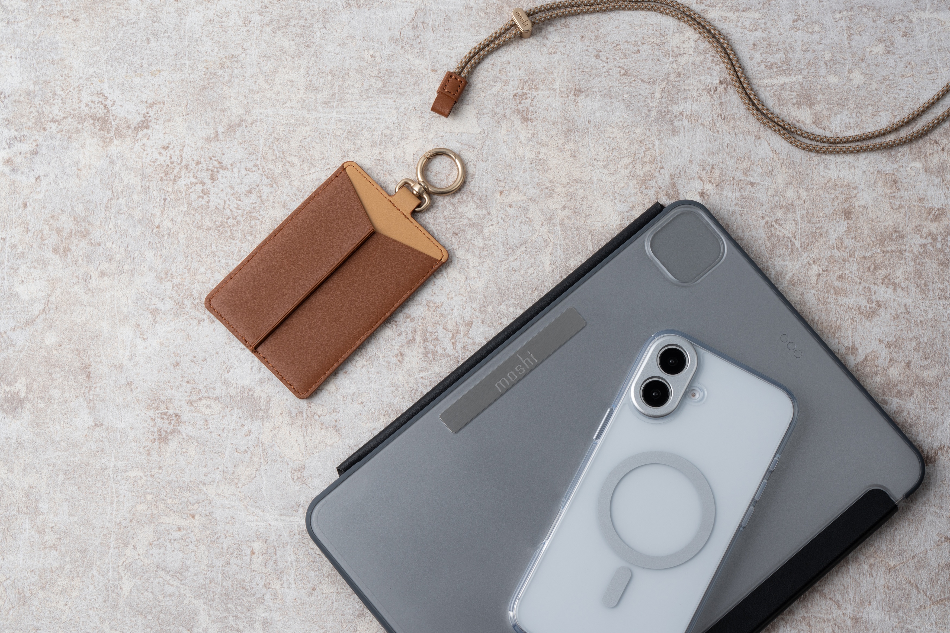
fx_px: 1847
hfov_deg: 28.8
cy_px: 316
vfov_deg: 19.5
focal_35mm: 70
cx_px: 475
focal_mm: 70
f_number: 11
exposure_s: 1/200
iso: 100
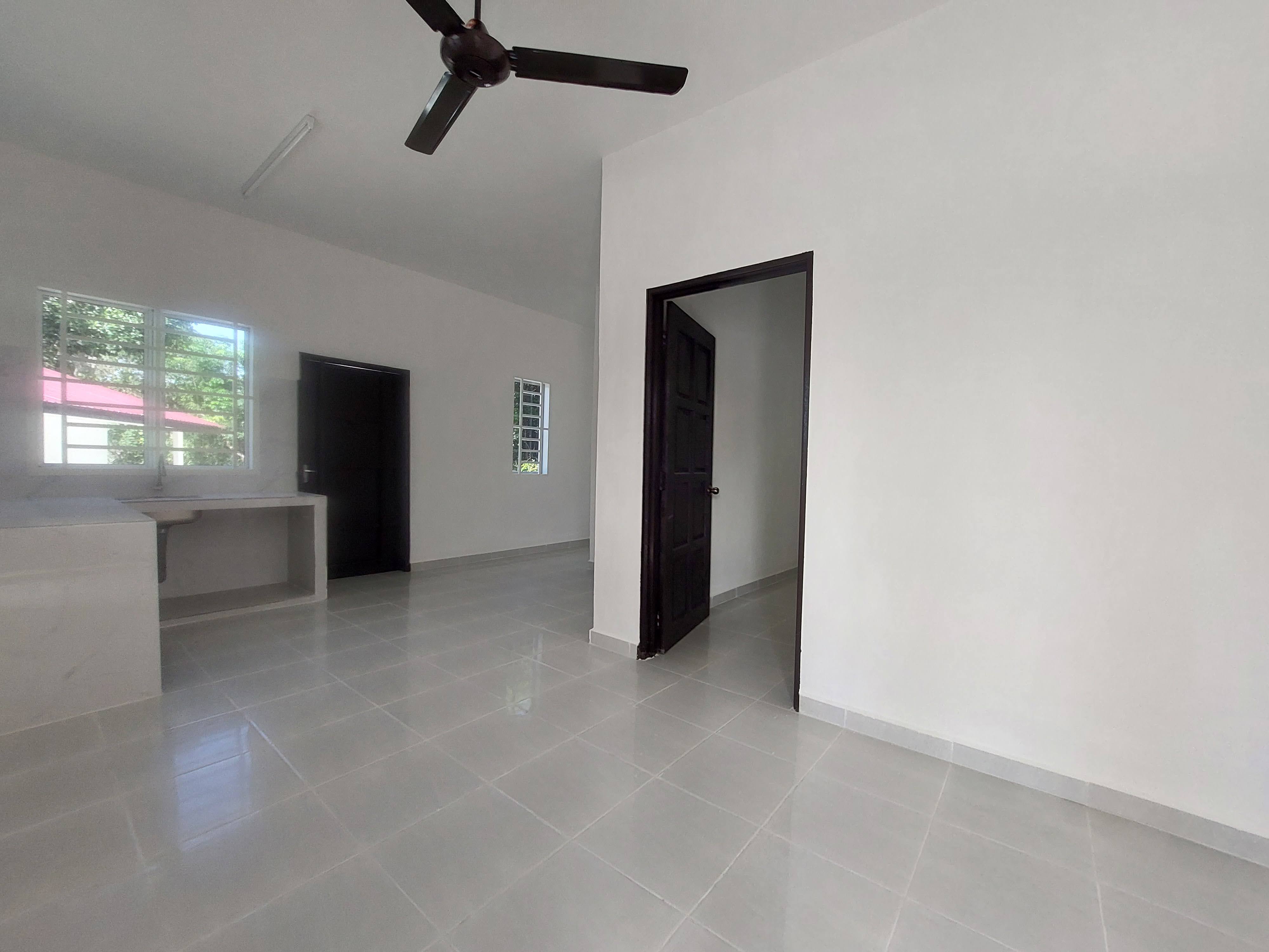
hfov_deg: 106.2
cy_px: 476
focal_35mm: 13
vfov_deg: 89.9
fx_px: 477
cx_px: 634
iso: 100
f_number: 2.2
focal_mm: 1.74
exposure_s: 1/100
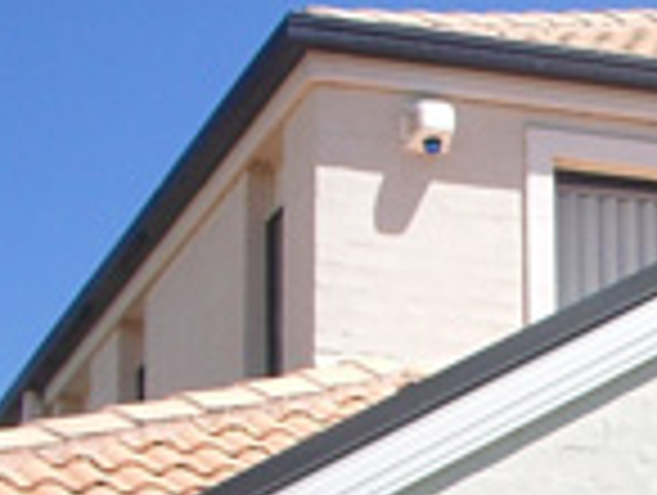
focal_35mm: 153
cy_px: 711
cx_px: 1062
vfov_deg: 9.5
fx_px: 2909
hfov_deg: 12.1
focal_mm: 5.8
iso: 80
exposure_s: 1/500
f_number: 4.3
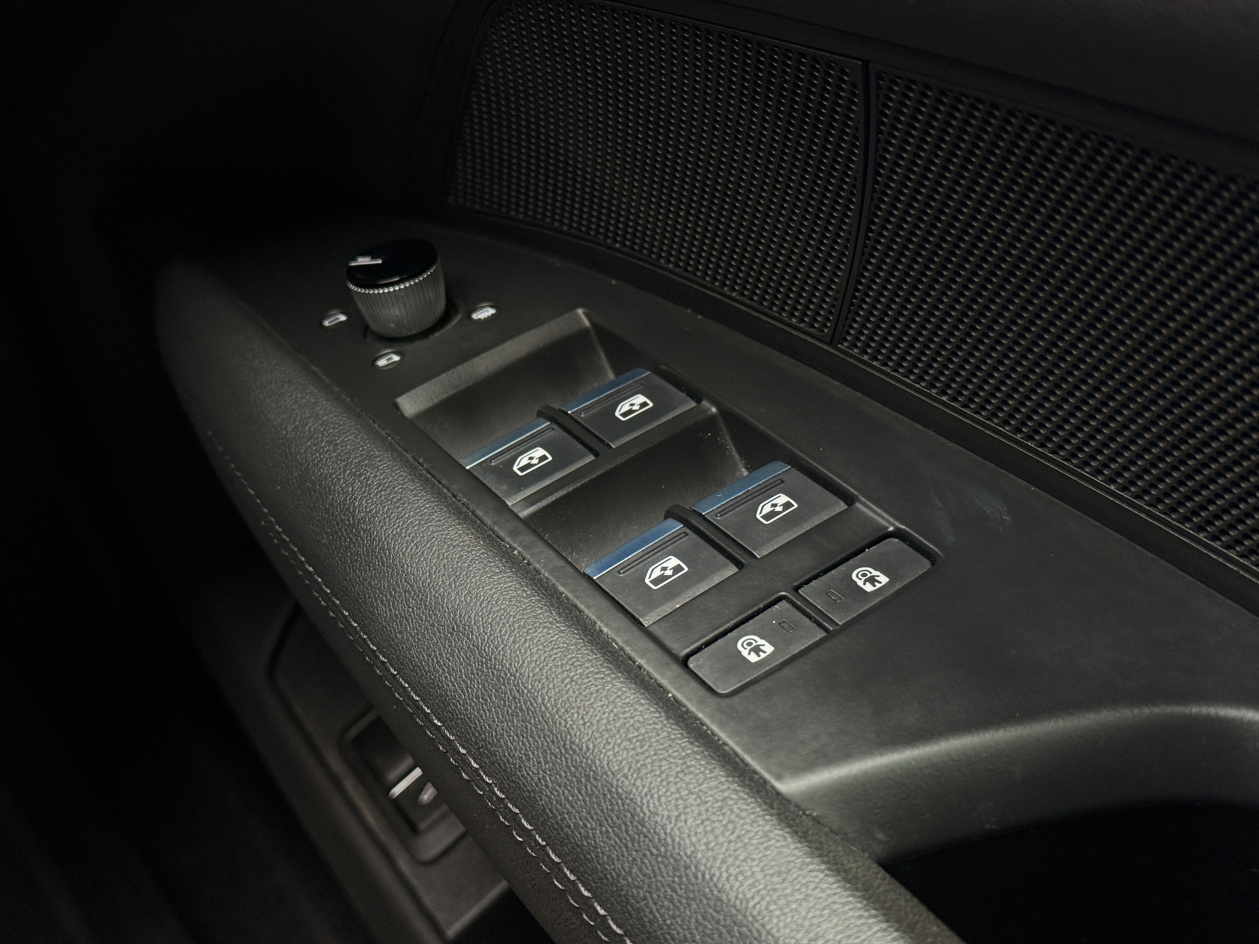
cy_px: 472
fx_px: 1746
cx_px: 630
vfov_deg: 30.3
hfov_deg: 39.7
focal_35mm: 48
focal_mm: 6.76
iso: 100
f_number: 1.78
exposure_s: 1/78
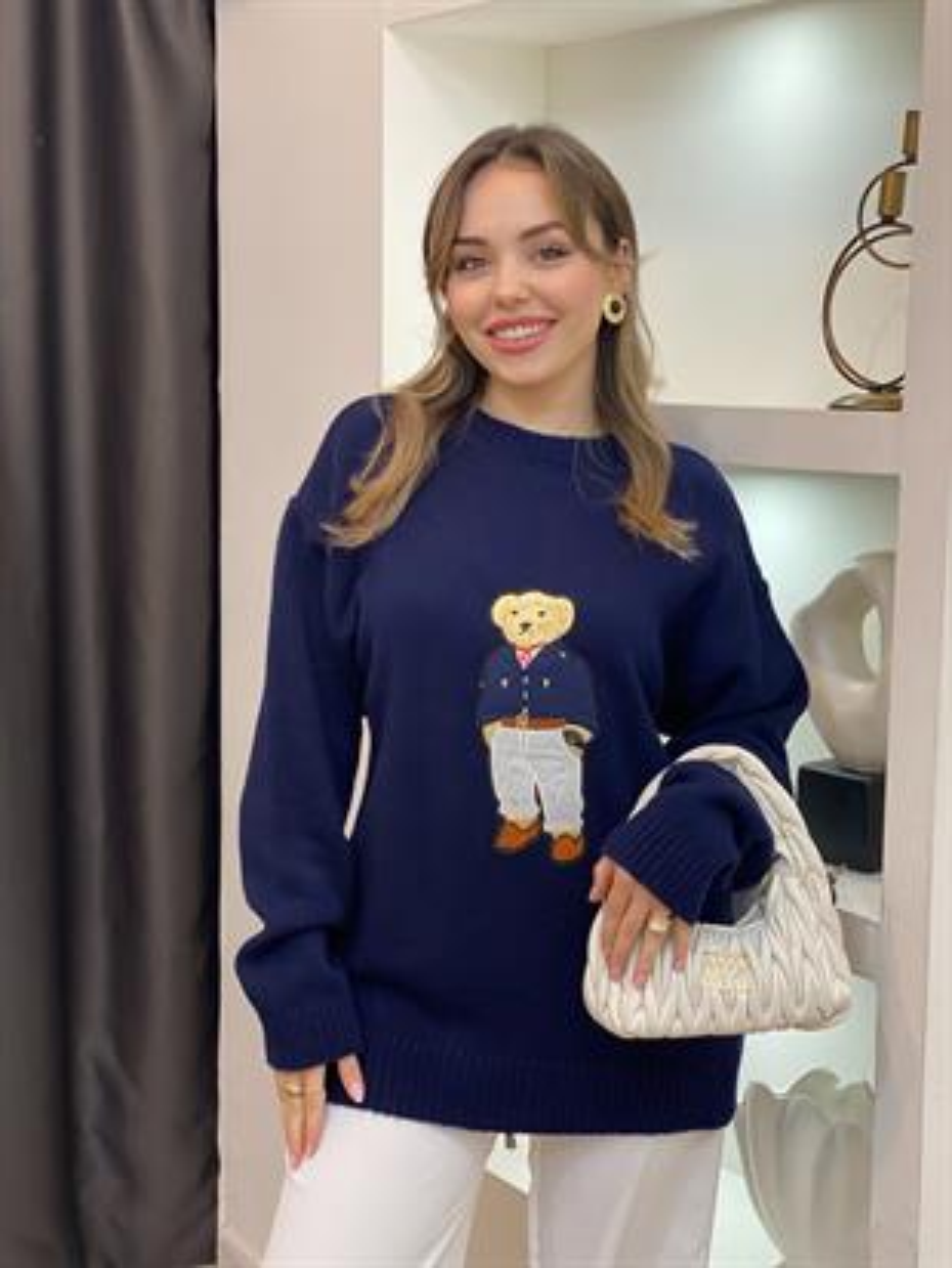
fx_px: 1906
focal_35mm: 52
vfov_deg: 36.8
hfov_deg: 28.0
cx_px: 476
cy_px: 634
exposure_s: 1/100
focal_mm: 6
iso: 160
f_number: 2
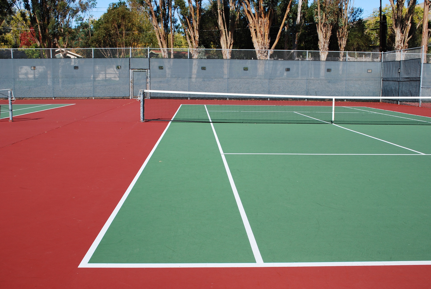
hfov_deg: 49.5
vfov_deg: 34.3
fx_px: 467
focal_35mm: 39
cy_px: 144
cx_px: 216
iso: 180
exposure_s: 1/250
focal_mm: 26
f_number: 10
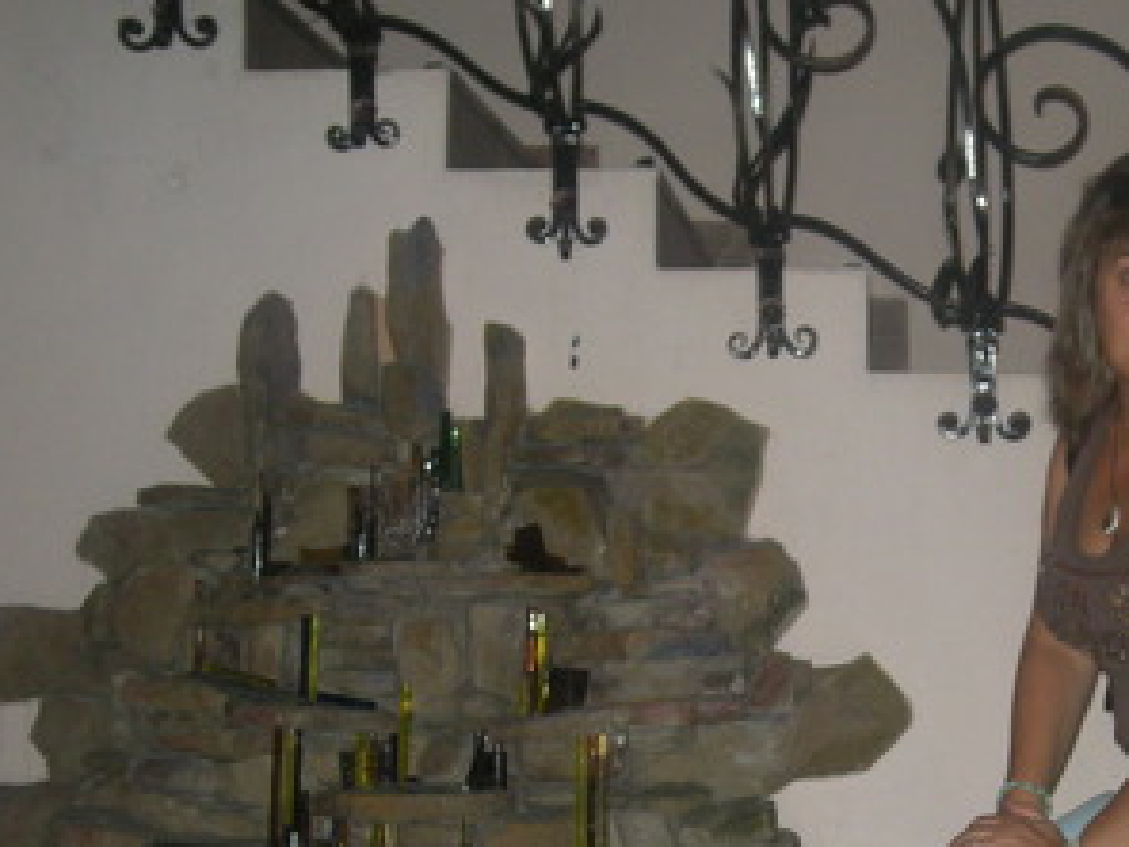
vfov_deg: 20.5
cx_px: 858
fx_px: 2316
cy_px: 675
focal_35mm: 71
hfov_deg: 27.0
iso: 127
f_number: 2.8
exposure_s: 1/60
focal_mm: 5.7
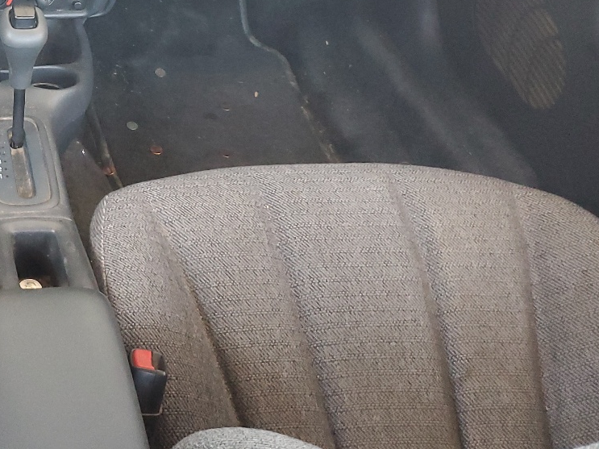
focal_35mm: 56
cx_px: -34
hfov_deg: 31.2
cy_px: 85
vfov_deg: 25.6
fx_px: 969
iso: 267
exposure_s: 1/60.2
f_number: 1.5
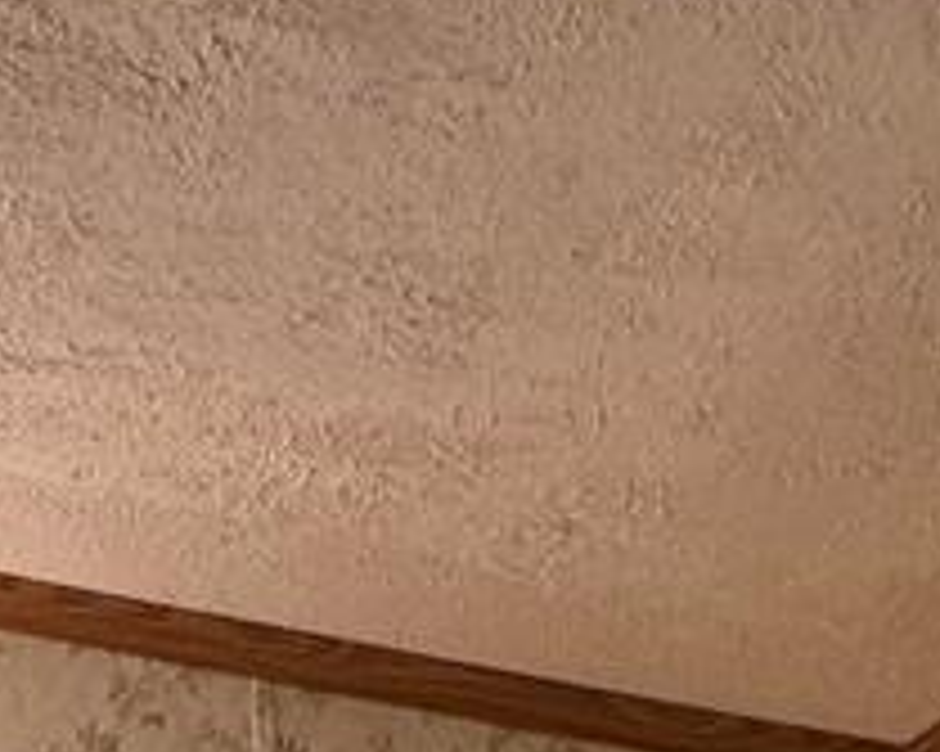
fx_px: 1863
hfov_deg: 26.5
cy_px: 1666
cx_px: -40
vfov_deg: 15.7
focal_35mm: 67
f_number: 2.2
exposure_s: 1/60
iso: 200
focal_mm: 2.22
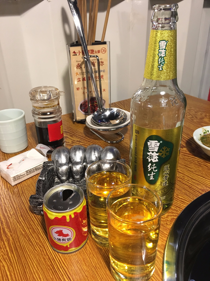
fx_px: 235
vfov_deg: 61.7
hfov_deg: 48.2
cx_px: 105
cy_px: 140
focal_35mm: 29
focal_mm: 4.15
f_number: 2.2
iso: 64
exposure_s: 1/17
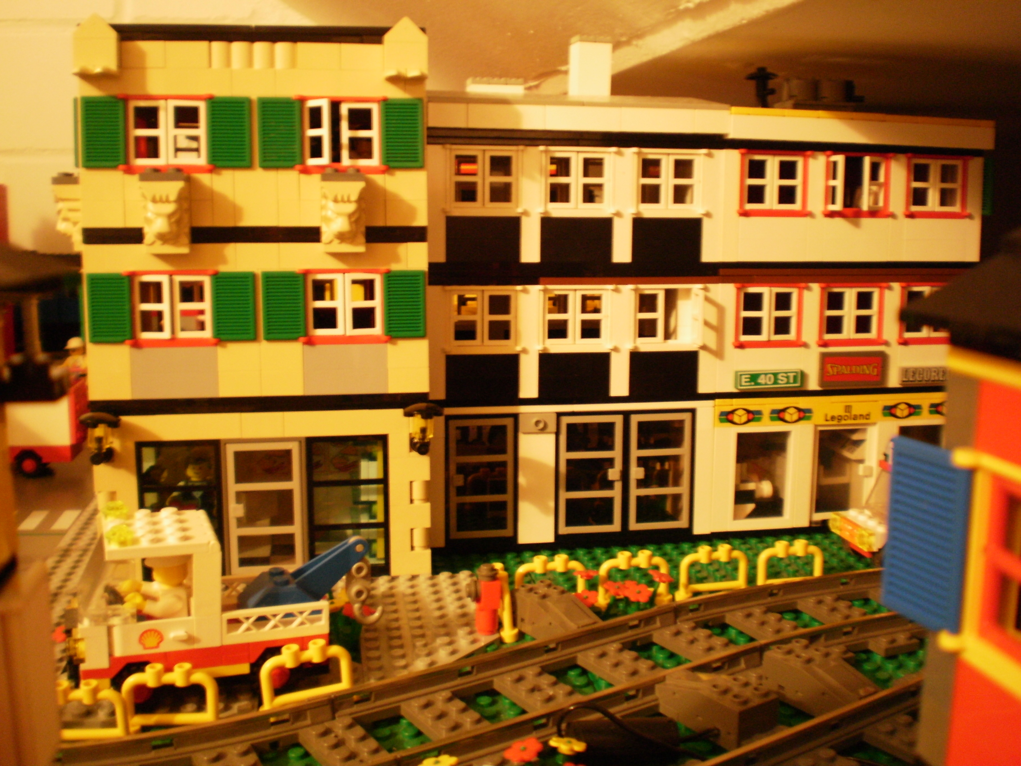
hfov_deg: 51.4
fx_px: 1062
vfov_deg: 39.7
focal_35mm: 36
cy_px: 383
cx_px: 510
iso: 250
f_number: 3.1
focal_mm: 6.3
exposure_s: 1/2
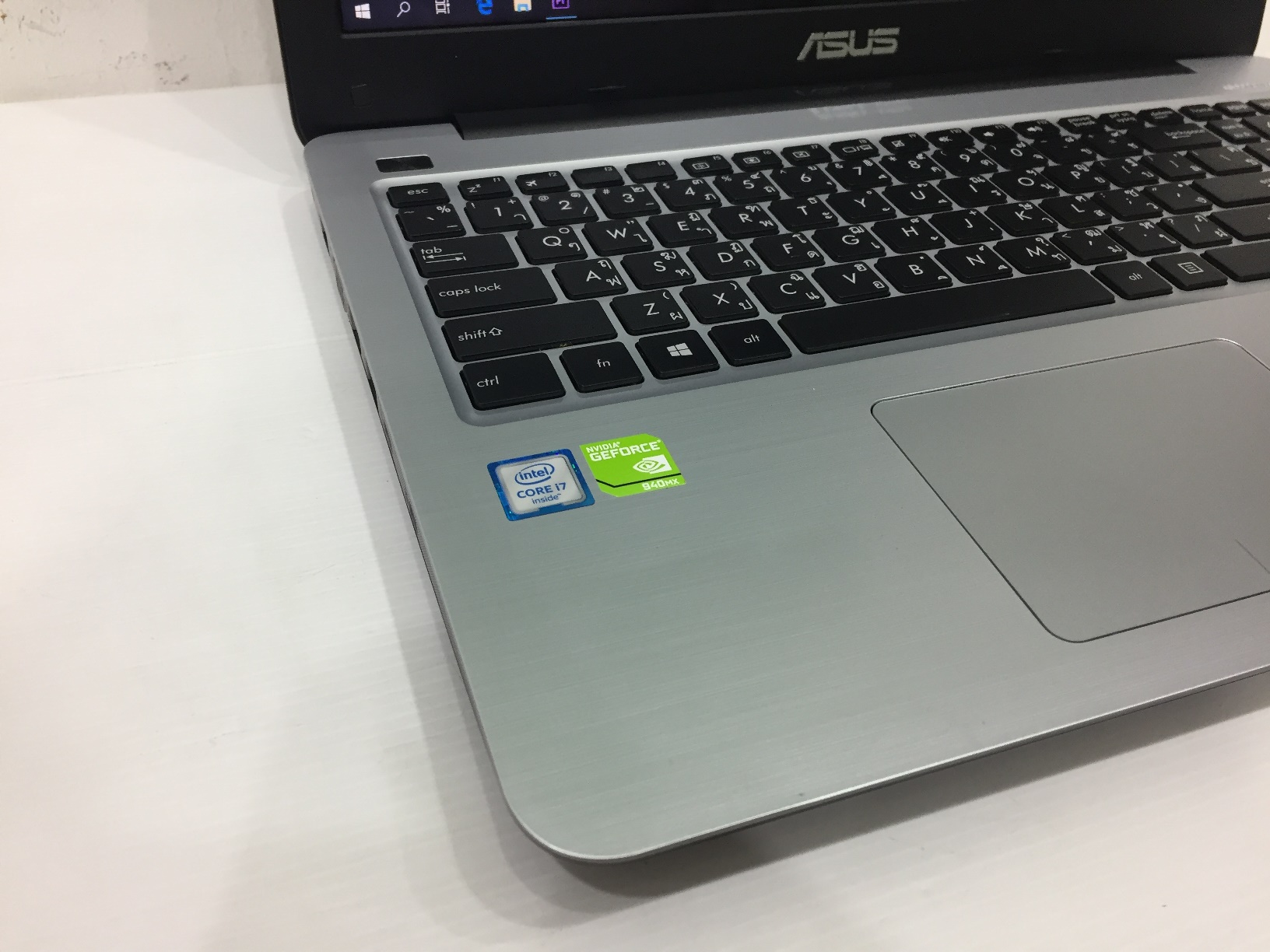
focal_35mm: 29
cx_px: 635
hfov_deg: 61.7
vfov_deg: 48.2
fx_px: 1064
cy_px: 476
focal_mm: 4.15
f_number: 2.2
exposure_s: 1/33
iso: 80
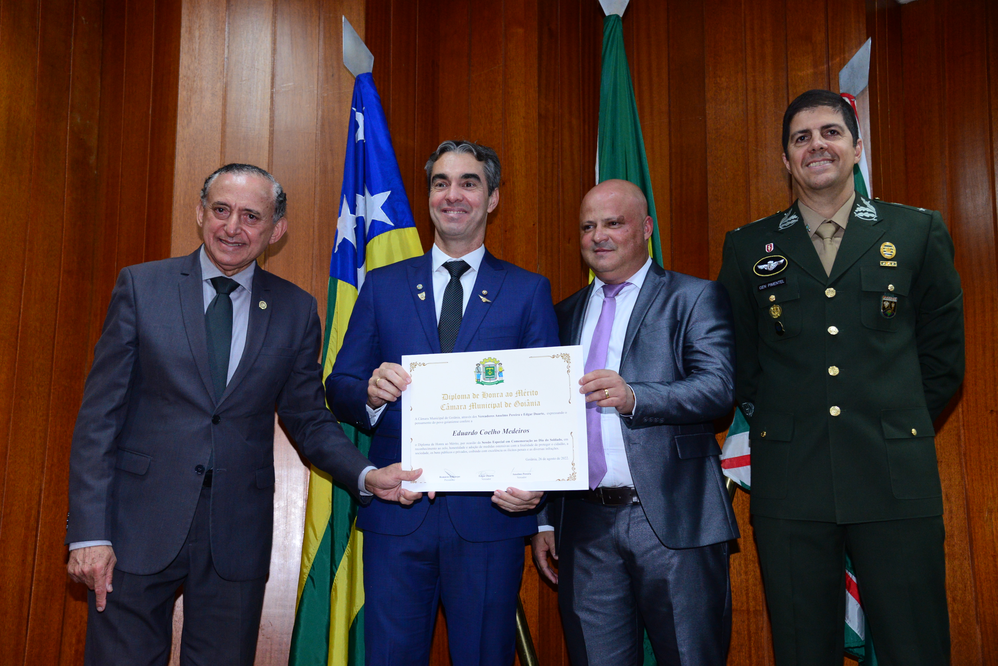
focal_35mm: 44
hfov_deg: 44.5
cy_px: 333
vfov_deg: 30.5
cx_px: 499
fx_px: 1220
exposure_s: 1/125
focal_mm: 44
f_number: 5
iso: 2500
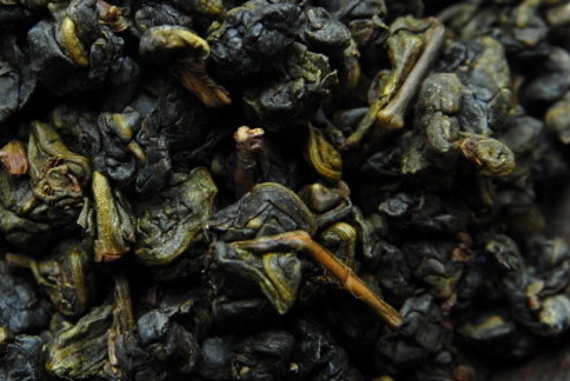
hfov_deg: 8.9
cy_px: 149
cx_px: 144
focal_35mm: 232
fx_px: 3676
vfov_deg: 5.9
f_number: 10
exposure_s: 1/80
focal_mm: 75
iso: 400
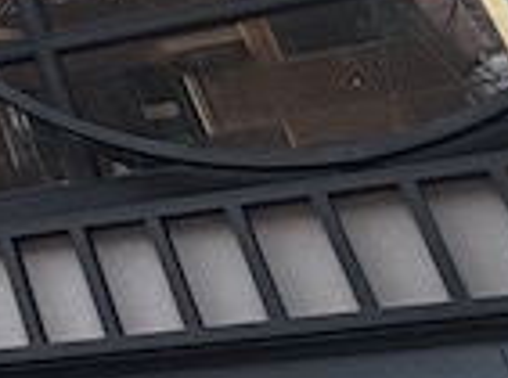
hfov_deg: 12.8
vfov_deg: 12.4
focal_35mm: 102
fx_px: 1493
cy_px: -428
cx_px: -825
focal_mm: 2.22
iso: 50
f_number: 2.2
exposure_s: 1/171
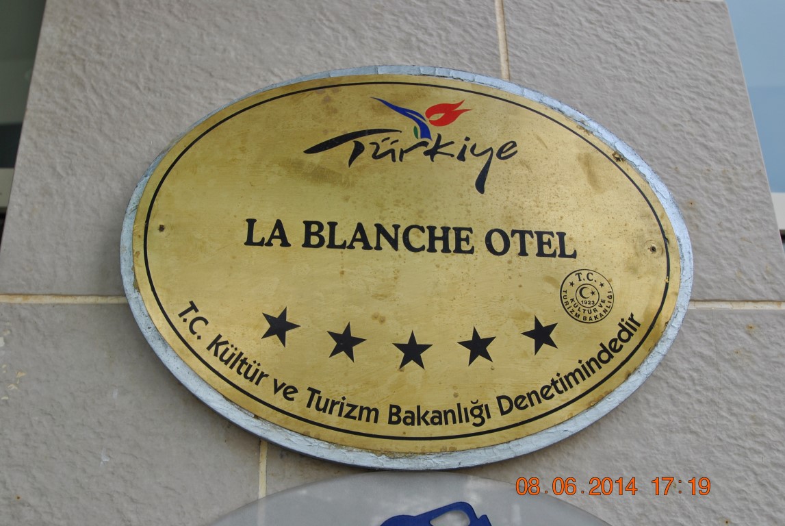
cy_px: 263
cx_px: 392
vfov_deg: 37.0
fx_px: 786
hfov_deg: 53.1
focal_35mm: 36
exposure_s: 1/160
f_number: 6.3
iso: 100
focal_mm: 24
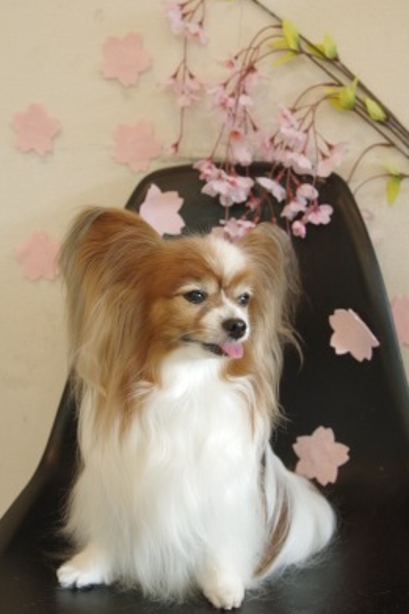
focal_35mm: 50
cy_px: 307
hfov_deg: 27.0
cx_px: 204
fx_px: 853
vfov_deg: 39.6
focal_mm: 33
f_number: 4.5
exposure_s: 1/80
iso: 800
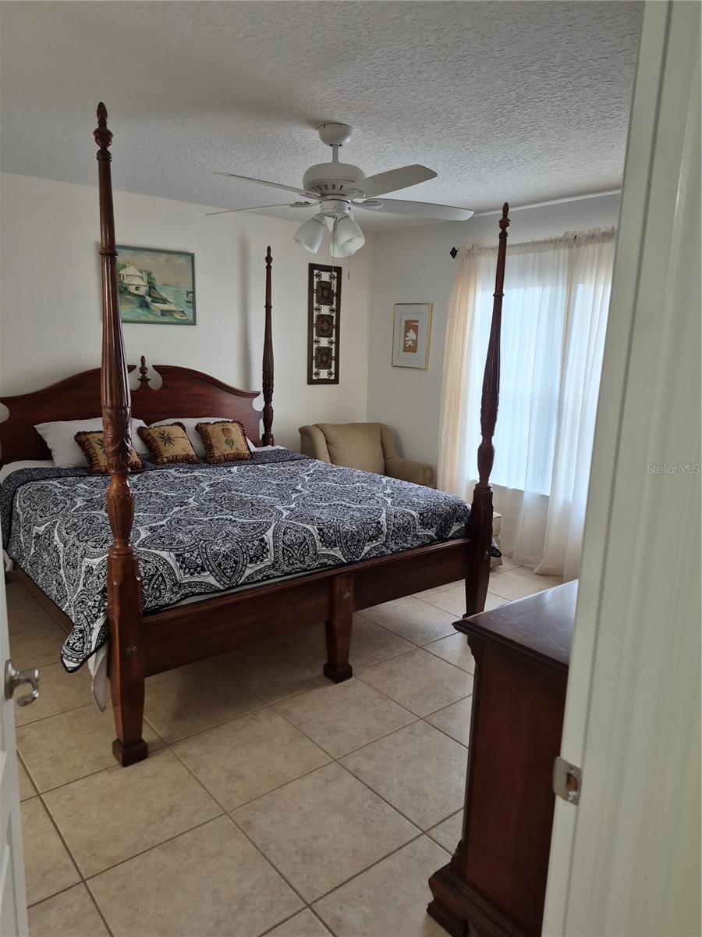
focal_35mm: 23
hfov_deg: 58.9
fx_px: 622
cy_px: 468
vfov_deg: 73.9
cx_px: 351
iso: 125
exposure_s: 1/120
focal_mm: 5.4
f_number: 1.8
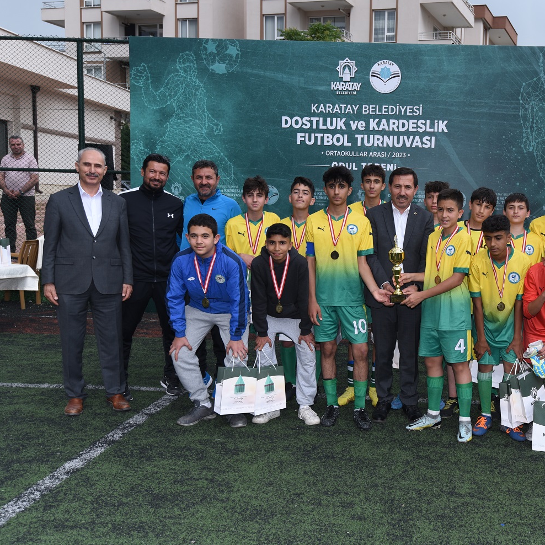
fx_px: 712
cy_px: 271
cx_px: 412
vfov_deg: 41.9
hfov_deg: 40.6
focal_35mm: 40
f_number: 5.6
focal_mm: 31
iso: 250
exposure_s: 1/320
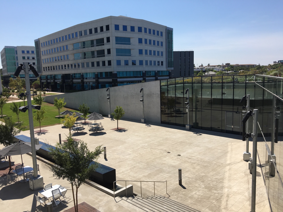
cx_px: 142
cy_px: 106
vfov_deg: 48.2
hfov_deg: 61.7
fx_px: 237
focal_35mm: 29
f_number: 2.2
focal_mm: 4.15
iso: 25
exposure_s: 1/1923
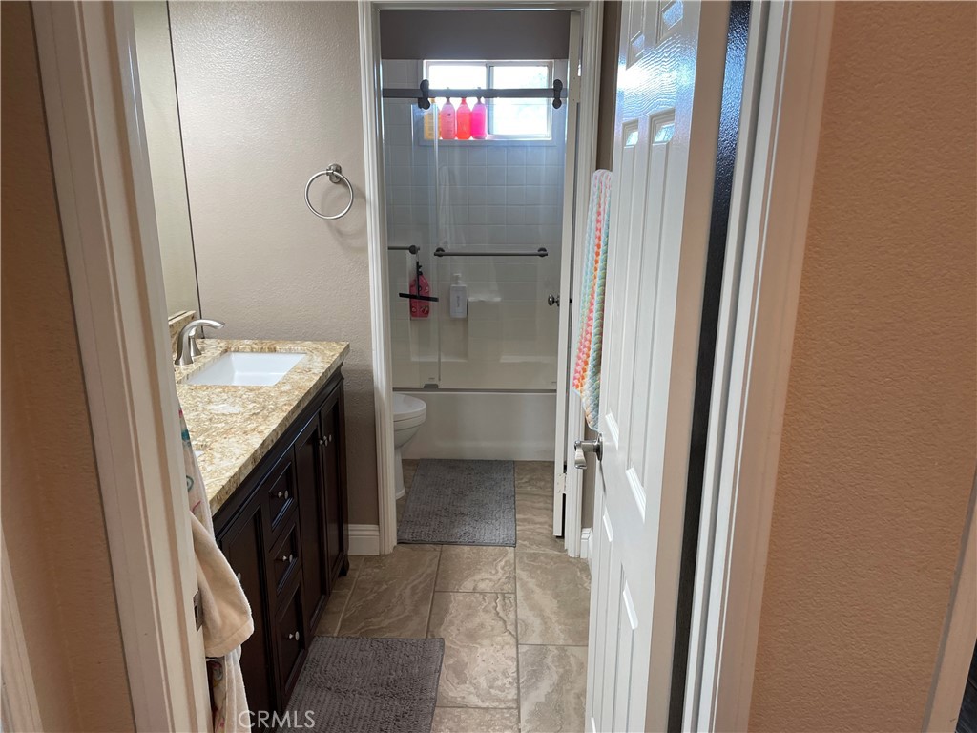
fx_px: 734
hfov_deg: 67.3
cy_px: 366
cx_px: 488
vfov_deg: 53.1
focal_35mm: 26
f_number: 1.6
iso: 125
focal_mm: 4.2
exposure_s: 1/120
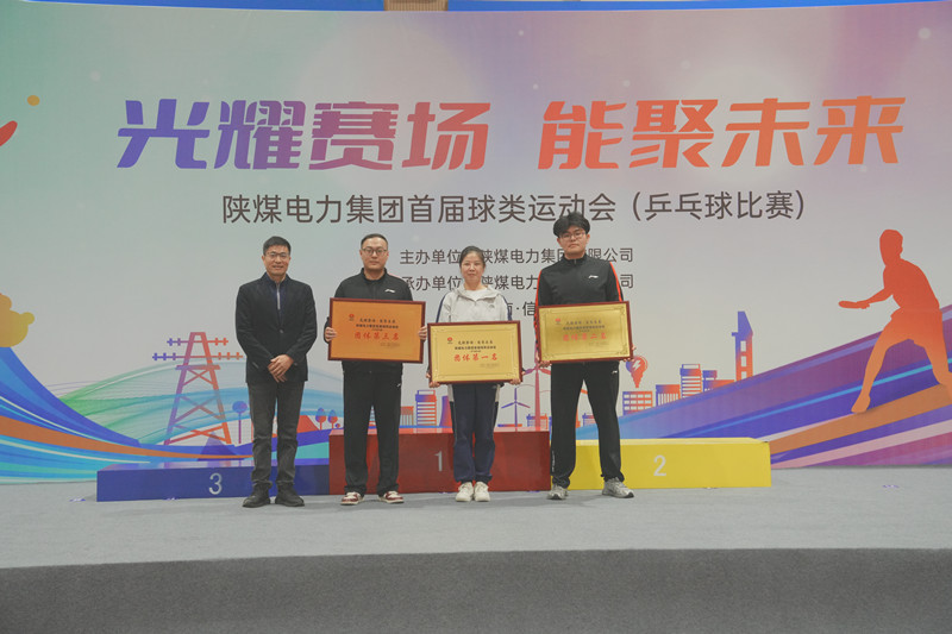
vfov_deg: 27.5
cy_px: 317
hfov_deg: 40.4
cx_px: 476
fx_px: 1295
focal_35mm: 49
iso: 2500
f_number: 6.3
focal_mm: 49
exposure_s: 1/80
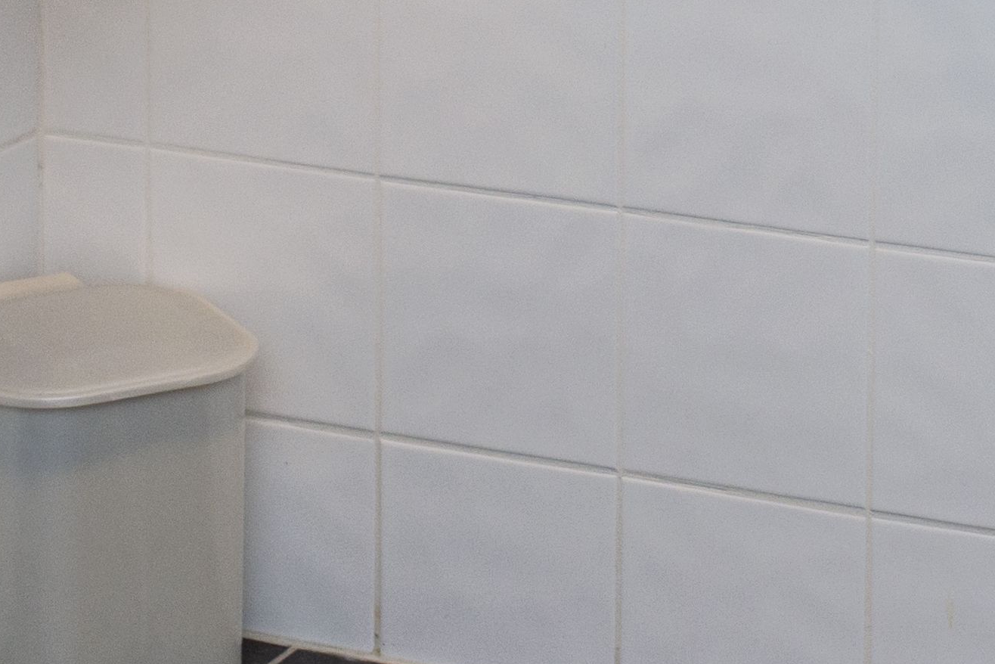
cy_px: -619
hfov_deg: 13.0
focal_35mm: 156
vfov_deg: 8.4
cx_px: 1000
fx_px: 4312
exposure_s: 1/80
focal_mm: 35
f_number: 6.3
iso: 250
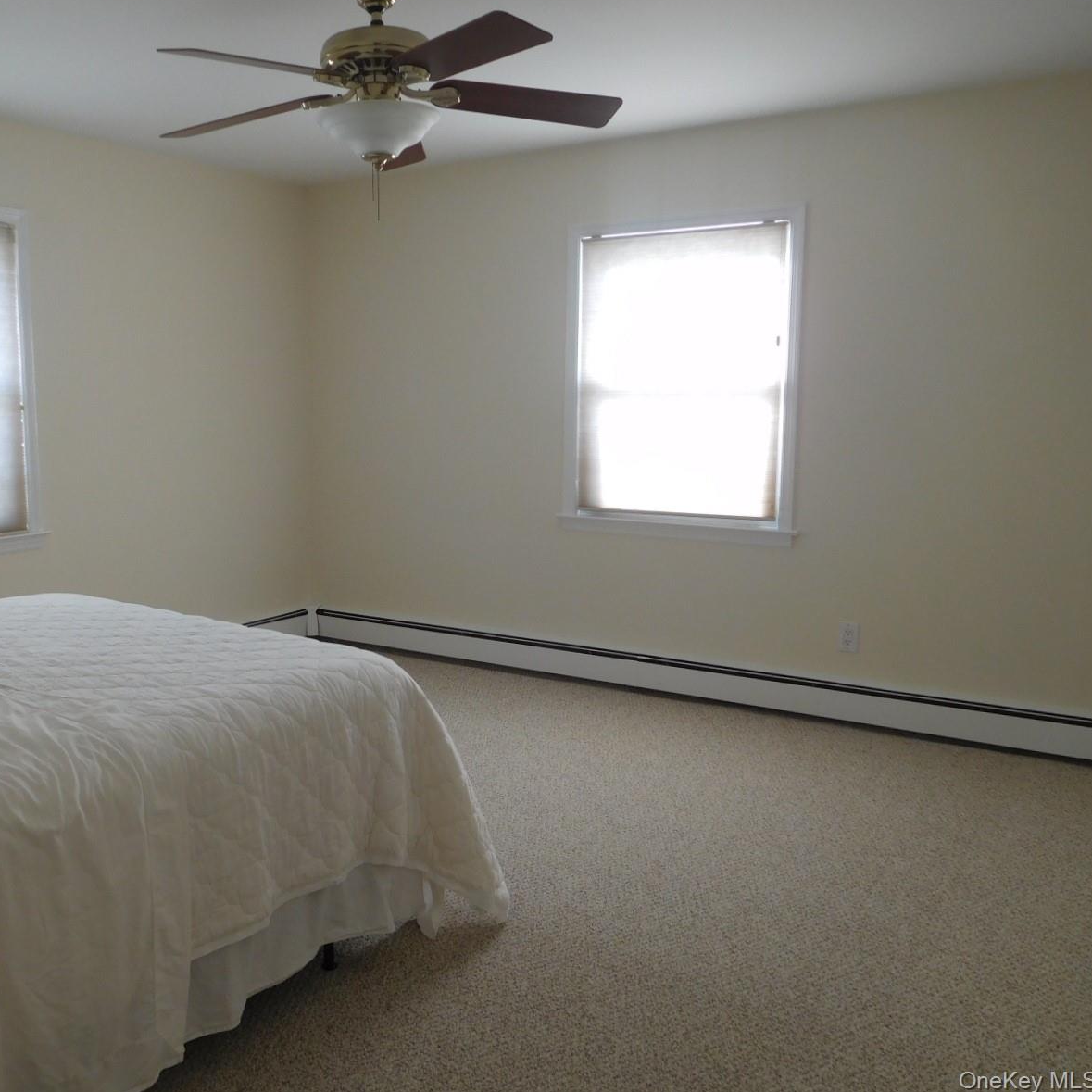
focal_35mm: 30
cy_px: 542
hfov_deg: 53.0
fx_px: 1071
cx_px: 365
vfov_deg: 54.0
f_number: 3.4
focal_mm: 4.5
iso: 125
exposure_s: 1/40
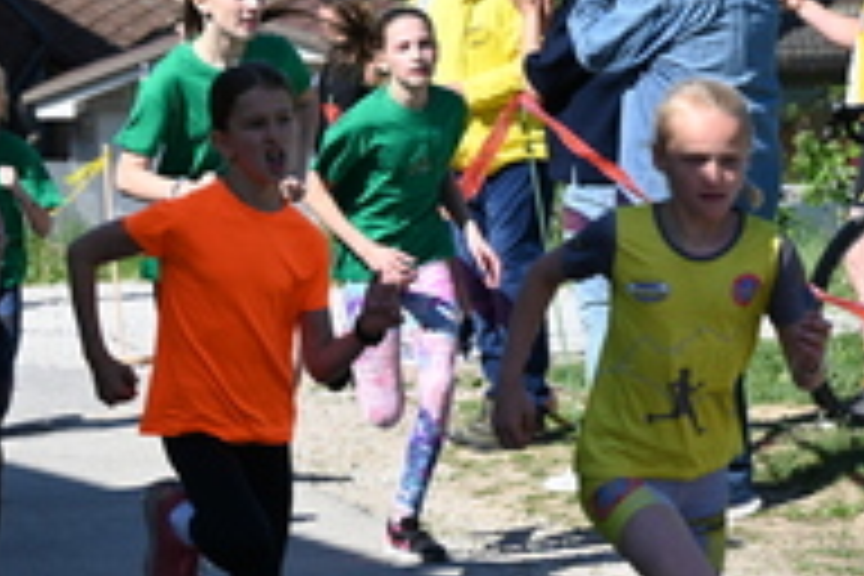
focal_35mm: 242
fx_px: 5808
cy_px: 284
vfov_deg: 5.7
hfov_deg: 8.5
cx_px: 486
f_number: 6.3
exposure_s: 1/320
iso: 100
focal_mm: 103
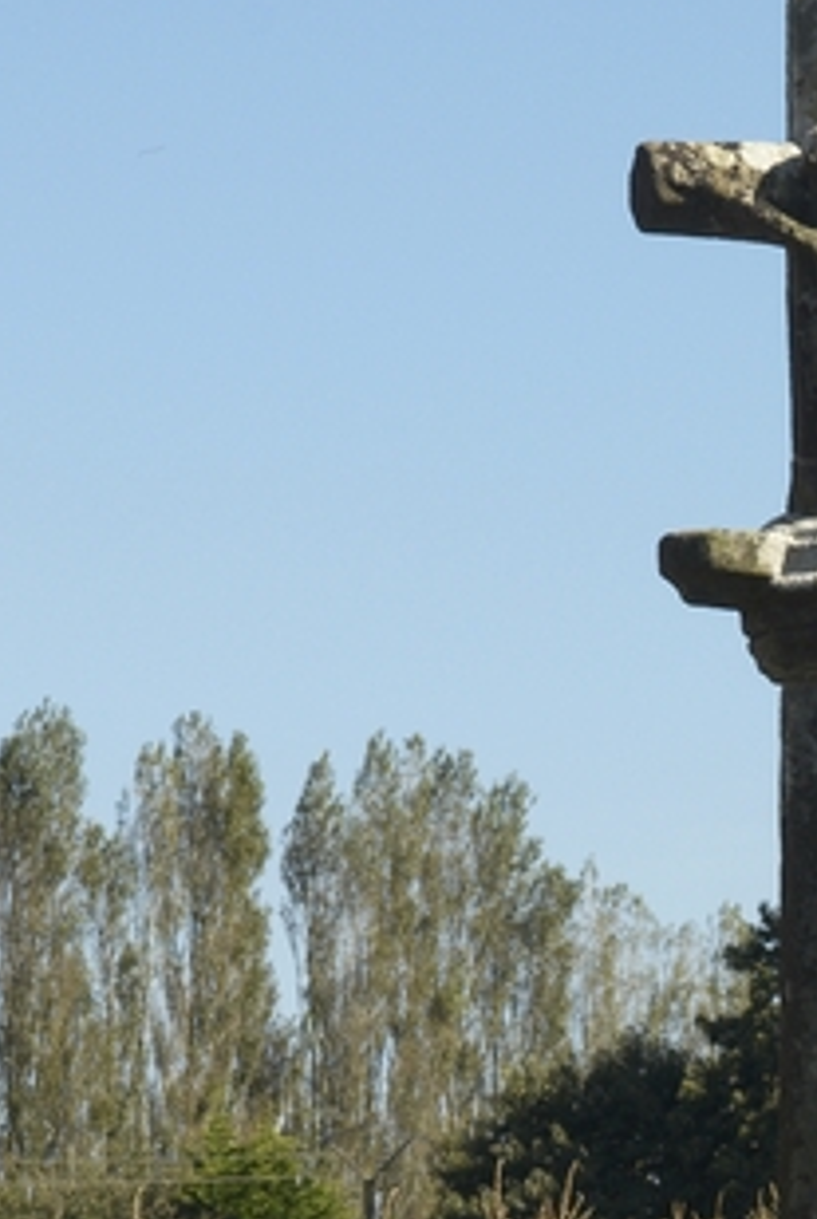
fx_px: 8821
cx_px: 888
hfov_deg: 5.3
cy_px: 1255
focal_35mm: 260
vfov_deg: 7.9
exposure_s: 1/125
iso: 100
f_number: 11
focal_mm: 70
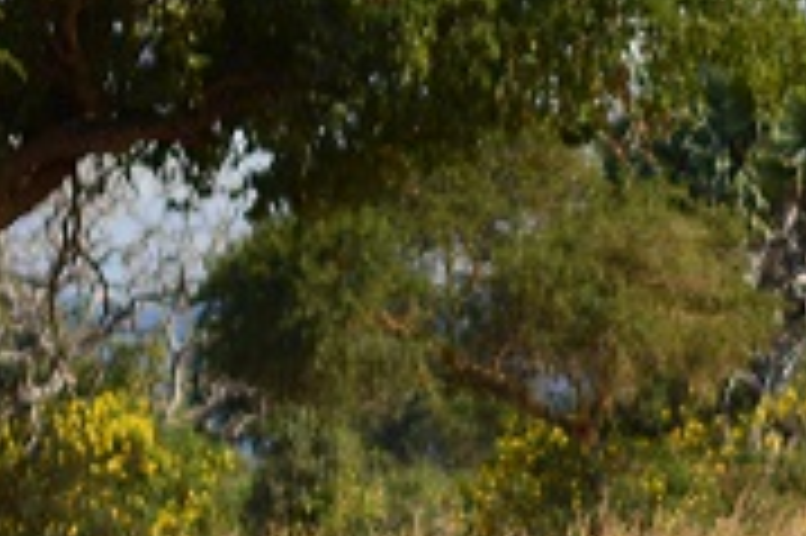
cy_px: 613
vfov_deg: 3.3
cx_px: 1589
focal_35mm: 419
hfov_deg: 4.8
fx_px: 9372
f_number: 2.8
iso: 100
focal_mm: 50
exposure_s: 1/2000
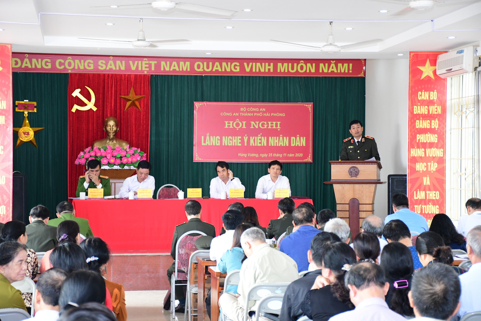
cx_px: 240
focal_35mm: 90
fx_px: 1202
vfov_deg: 15.2
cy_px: 160
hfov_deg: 22.6
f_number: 5
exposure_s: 1/200
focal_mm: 60
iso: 2000
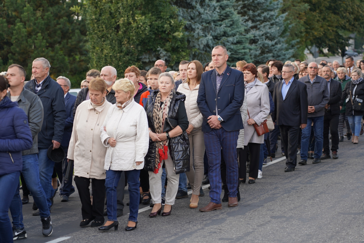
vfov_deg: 13.0
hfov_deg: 19.5
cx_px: 182
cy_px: 122
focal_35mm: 105
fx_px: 1062
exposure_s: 1/160
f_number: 4
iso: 250
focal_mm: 105
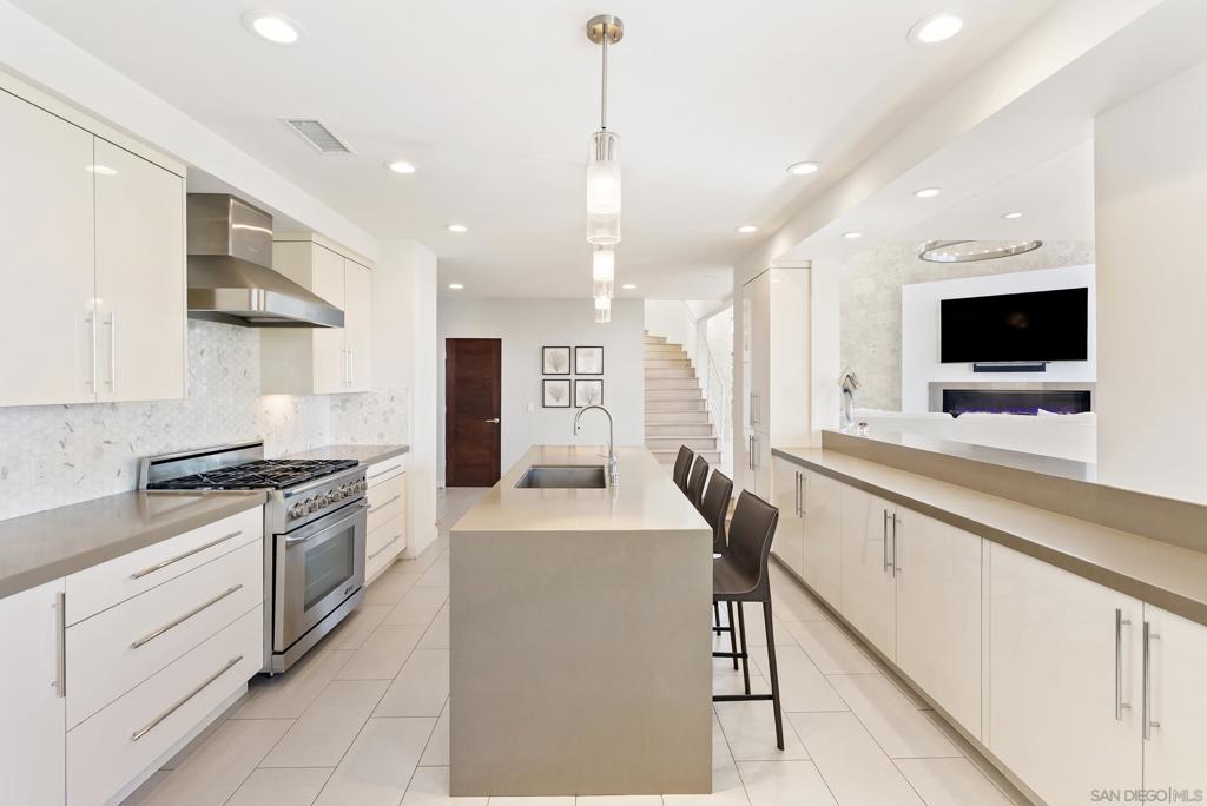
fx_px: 537
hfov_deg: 96.7
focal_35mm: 16
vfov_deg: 73.8
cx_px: 604
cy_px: 403
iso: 500
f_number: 8
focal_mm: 16
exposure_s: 1/5
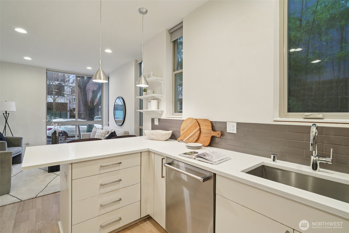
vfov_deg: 73.7
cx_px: 174
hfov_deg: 96.7
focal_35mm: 16
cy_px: 116
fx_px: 155
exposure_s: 1/40
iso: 1600
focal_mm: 16
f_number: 8
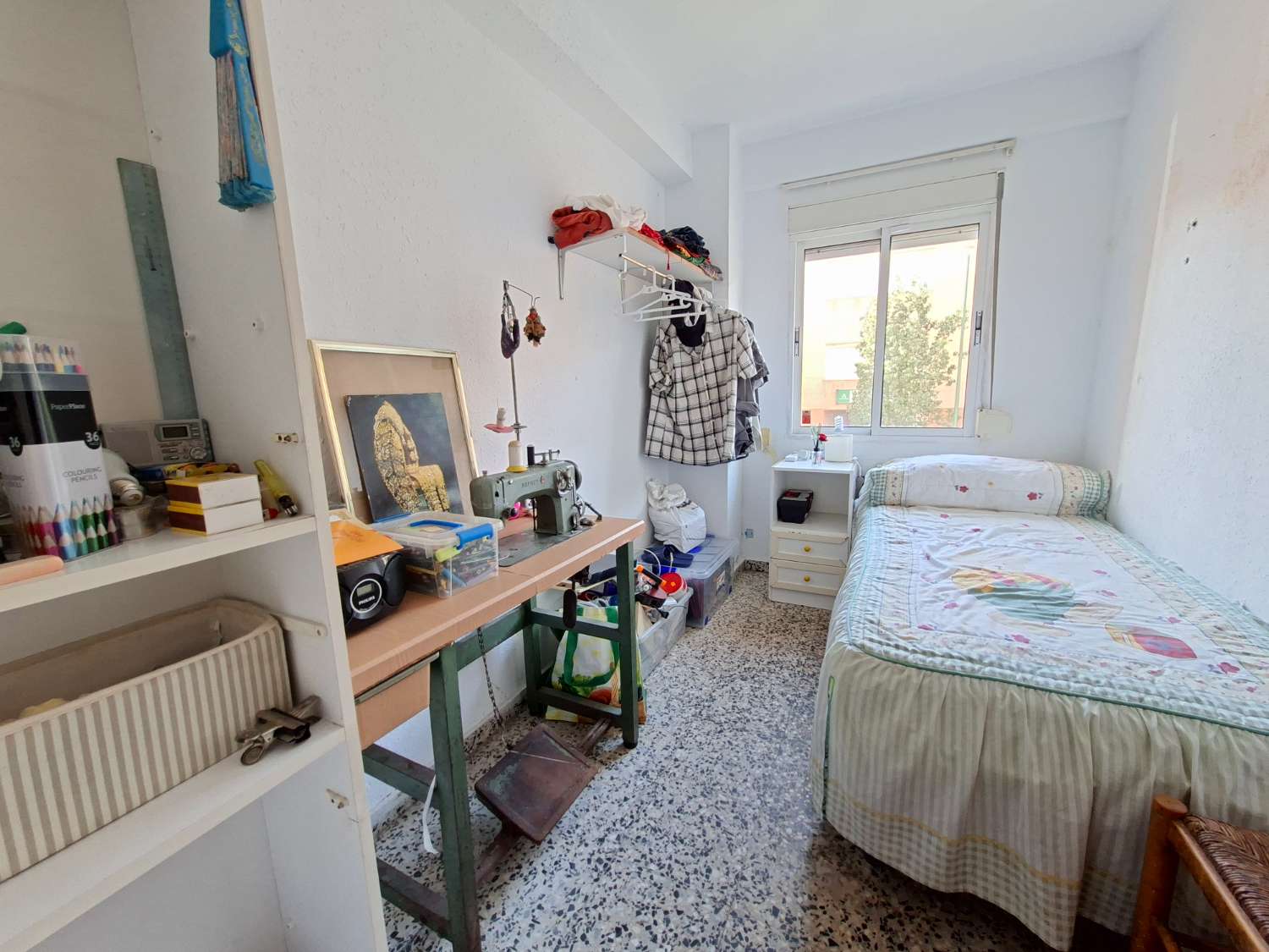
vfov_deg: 89.9
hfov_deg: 106.2
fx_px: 477
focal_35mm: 13
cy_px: 476
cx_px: 634
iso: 160
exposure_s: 1/33
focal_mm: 1.74
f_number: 2.2
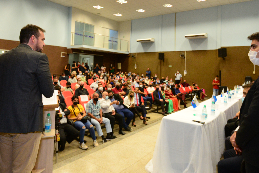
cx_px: 141
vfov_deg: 47.5
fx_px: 194
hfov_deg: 67.2
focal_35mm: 27
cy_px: 64
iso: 3200
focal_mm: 20
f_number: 4.5
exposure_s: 1/125
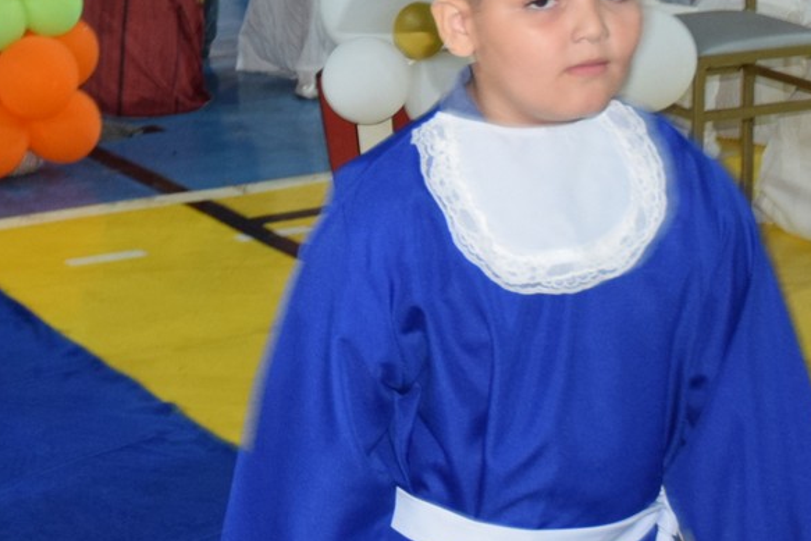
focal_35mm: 116
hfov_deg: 17.2
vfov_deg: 11.8
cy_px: 11
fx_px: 2603
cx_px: -66
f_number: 3.8
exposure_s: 1/60
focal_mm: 25
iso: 1000
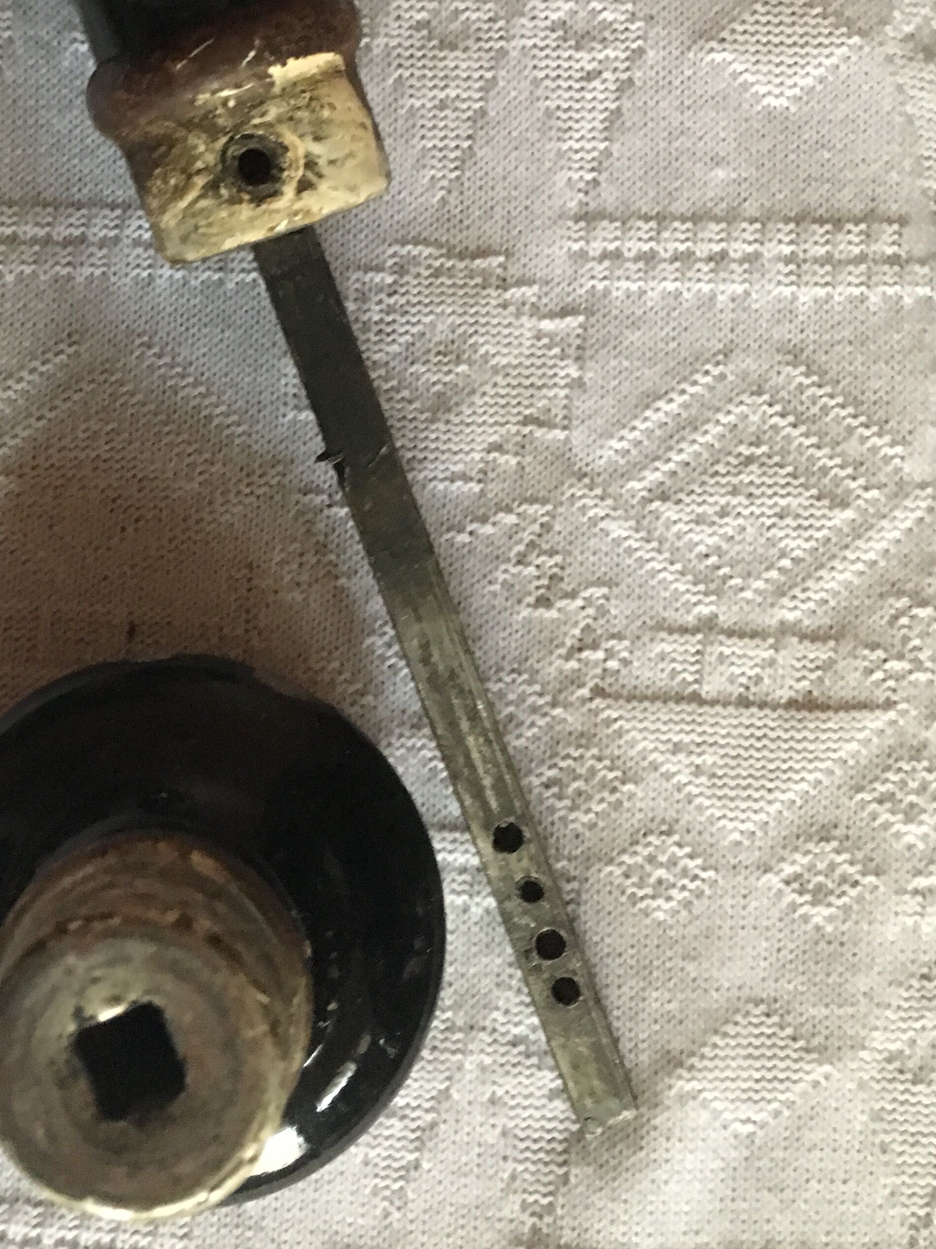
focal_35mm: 46
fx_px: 1659
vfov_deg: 40.8
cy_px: 421
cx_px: 217
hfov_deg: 30.9
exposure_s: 1/17
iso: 320
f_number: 2.2
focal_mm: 4.15
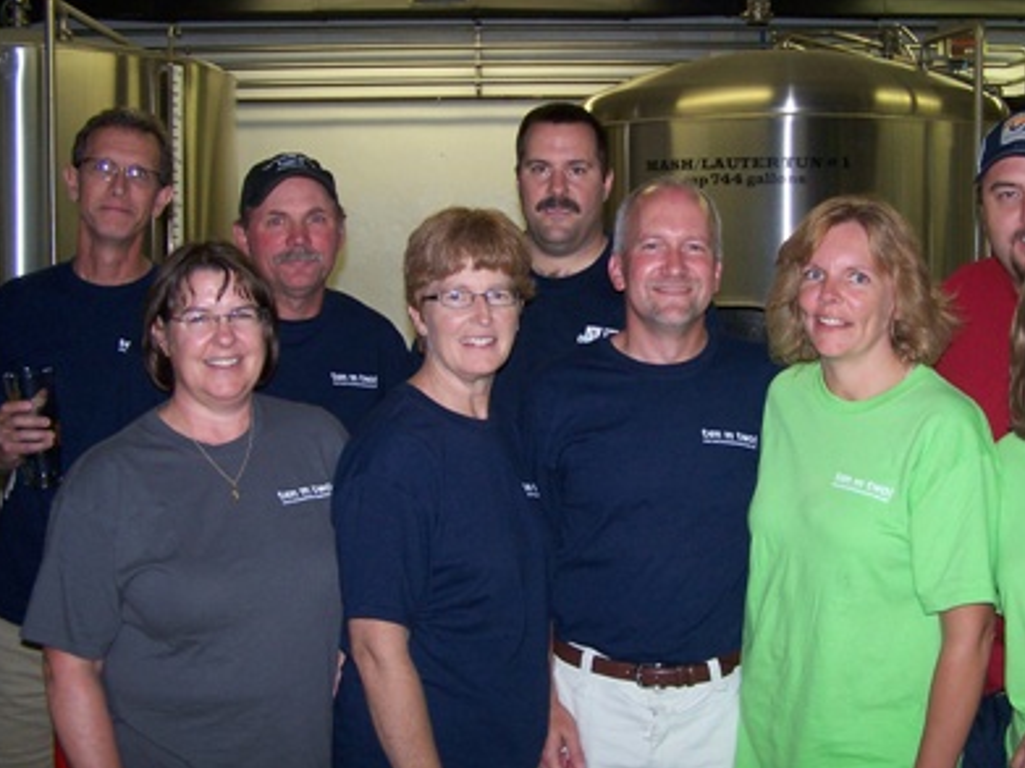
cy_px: 351
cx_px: 620
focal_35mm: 50
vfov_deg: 29.1
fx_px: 1480
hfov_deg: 38.0
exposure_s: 1/60
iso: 140
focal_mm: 6.3
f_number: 2.8
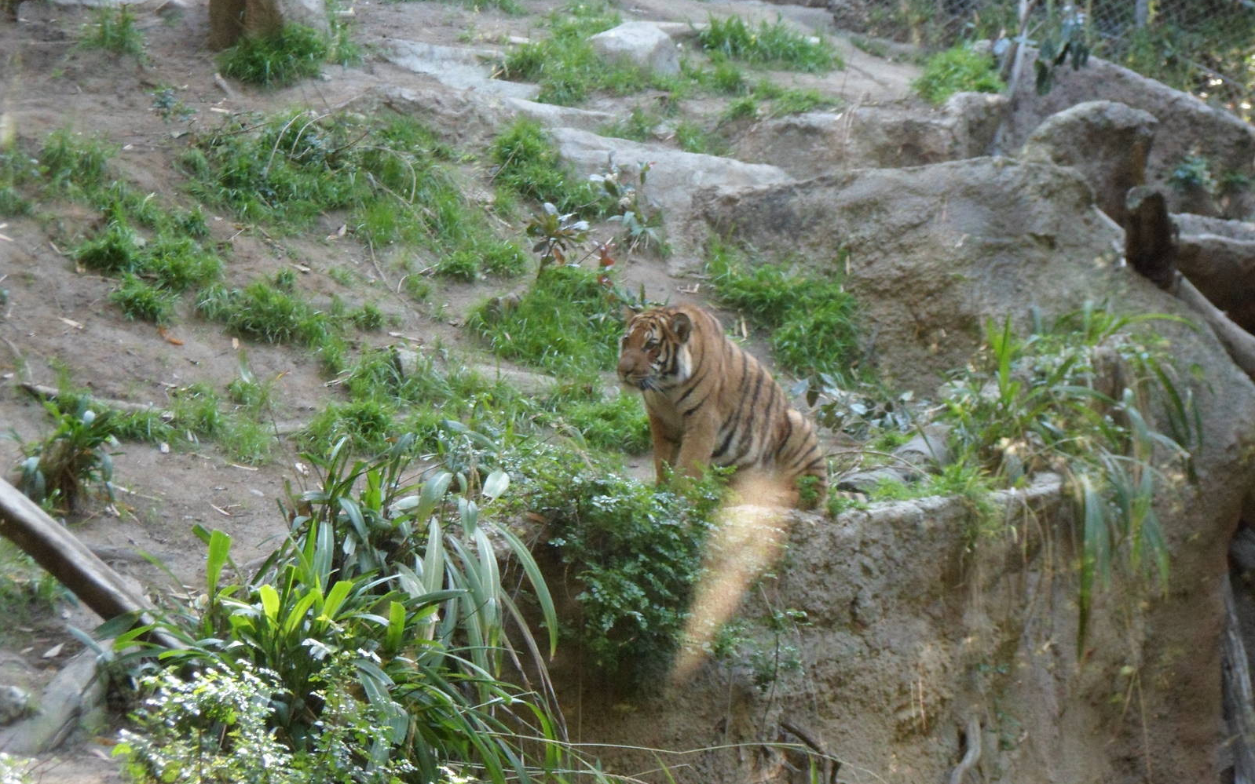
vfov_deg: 9.5
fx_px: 4720
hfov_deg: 15.1
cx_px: 628
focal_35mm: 138
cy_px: 406
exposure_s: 1/30
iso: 400
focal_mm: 22.5
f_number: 5.4
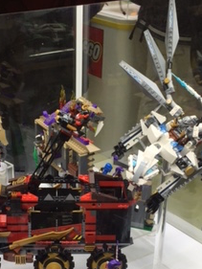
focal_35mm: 66
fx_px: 513
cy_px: 191
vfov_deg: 29.1
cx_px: 81
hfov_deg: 22.2
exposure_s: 1/120
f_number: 2.2
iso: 50
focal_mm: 4.15
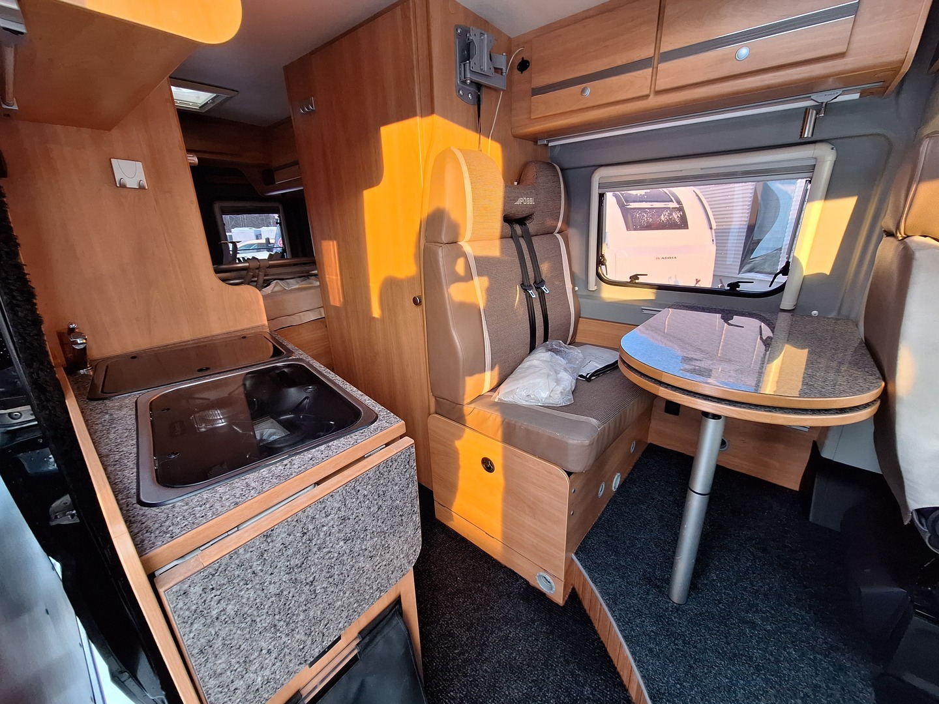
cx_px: 470
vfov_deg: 89.9
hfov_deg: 106.2
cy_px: 352
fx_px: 353
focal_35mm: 13
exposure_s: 1/50
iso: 100
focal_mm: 1.74
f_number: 2.2
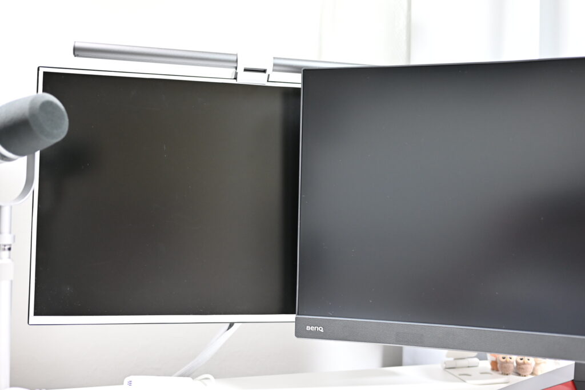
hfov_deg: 48.5
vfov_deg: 33.4
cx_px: 292
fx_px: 650
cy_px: 195
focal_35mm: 40
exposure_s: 1/80
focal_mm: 40
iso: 3200
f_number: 2.8
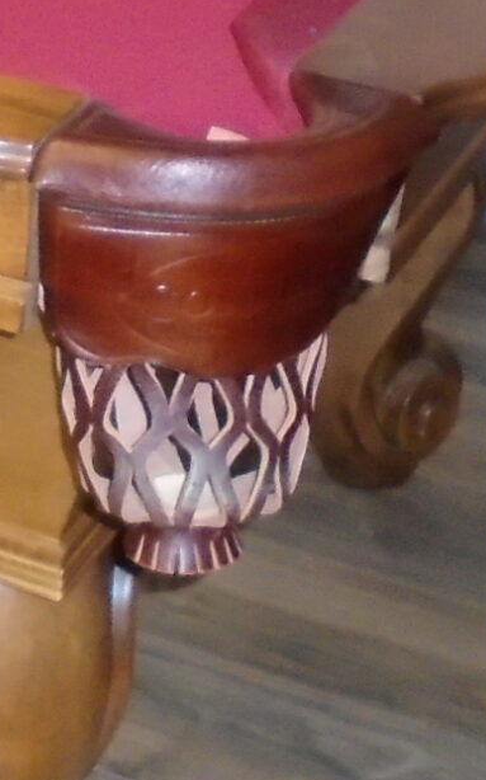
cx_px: -619
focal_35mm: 115
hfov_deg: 10.1
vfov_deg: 18.0
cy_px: 179
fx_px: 2441
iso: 400
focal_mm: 4.6
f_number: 3.2
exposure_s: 1/30
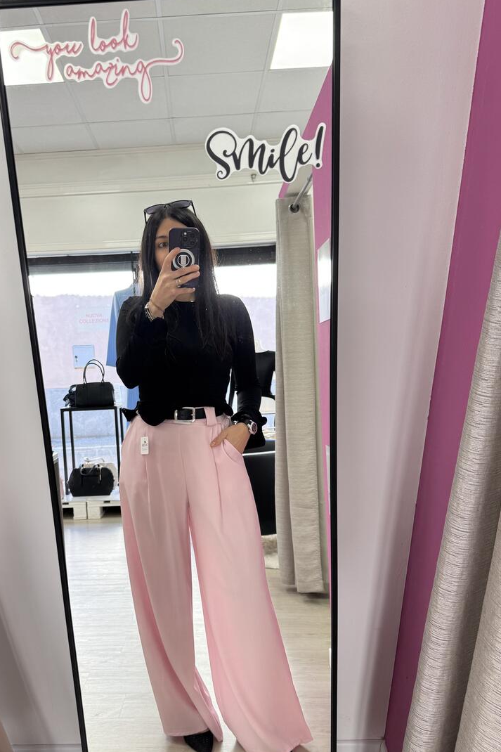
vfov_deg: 65.4
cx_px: 188
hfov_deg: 46.0
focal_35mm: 28
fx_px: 585
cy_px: 406
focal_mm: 6.76
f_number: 1.78
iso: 64
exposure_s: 1/100
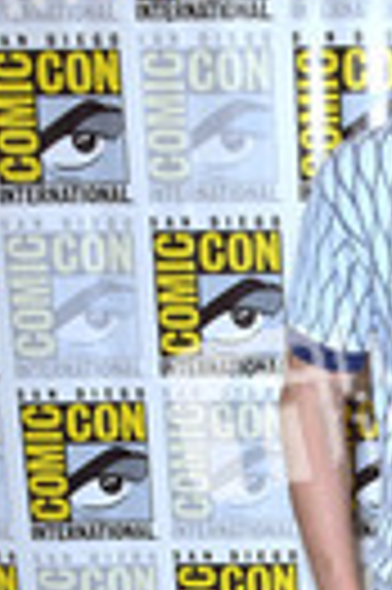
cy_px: 617
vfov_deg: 20.6
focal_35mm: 95
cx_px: 534
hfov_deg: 13.7
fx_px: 1556
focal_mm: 31
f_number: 6.3
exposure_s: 1/250
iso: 800
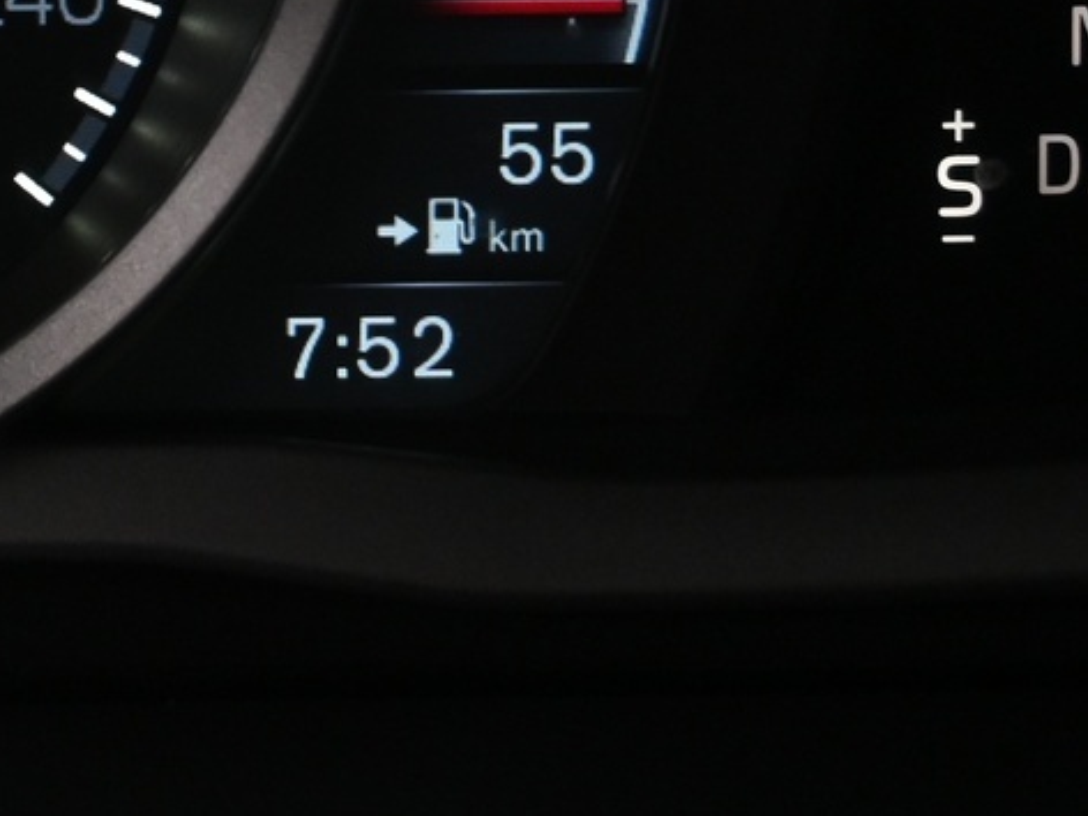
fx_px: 3886
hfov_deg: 15.1
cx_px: -410
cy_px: -71
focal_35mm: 124
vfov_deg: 11.8
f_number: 4.2
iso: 1100
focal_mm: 25
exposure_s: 1/40
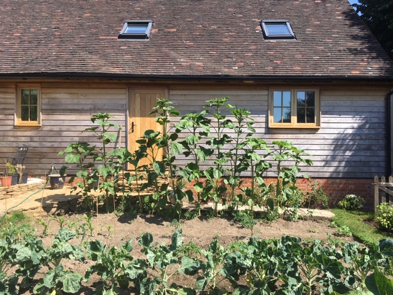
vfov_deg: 48.2
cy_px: 148
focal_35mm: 29
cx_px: 196
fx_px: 329
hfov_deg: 61.7
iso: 25
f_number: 2.2
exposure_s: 1/874
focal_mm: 4.15
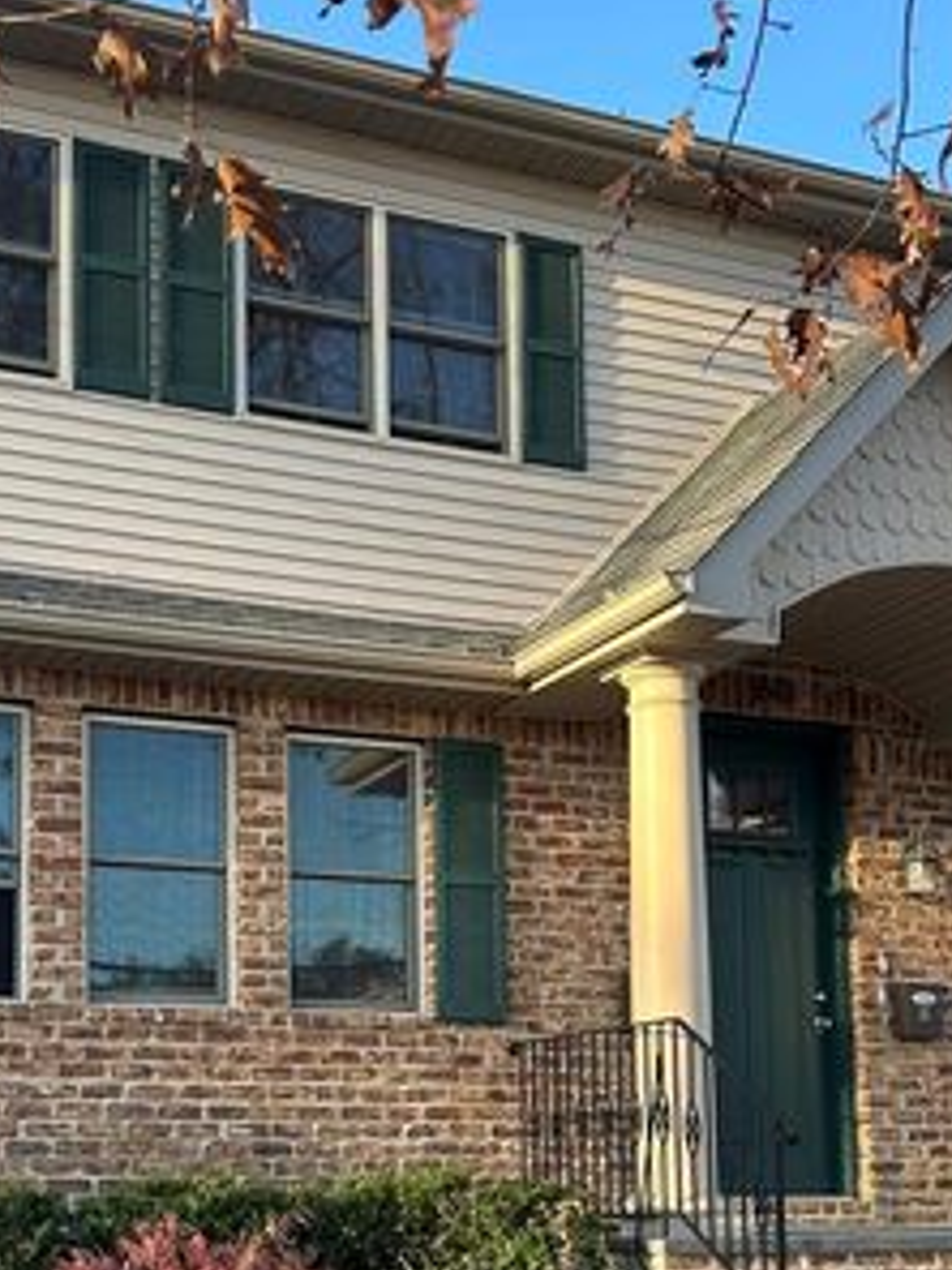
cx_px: 399
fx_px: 1980
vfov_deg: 34.6
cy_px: 998
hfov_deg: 27.0
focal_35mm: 54
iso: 80
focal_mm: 6.86
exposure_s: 1/570
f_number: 1.78
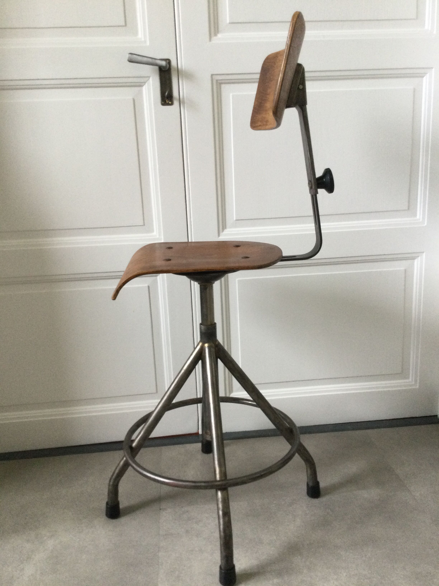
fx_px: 524
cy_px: 293
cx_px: 220
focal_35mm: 31
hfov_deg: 45.4
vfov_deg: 58.4
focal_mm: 3.3
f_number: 2.4
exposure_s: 1/33
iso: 160
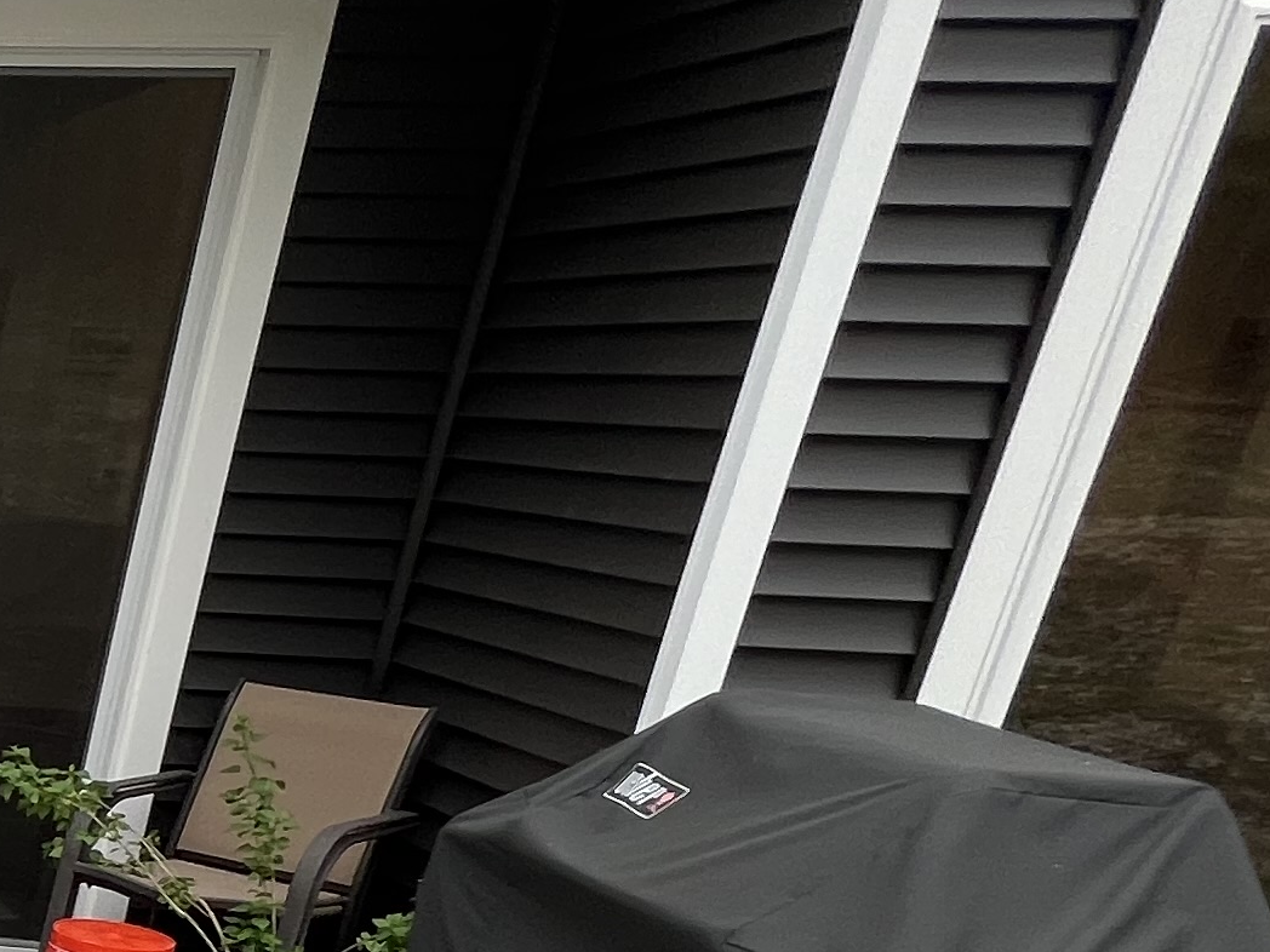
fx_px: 1834
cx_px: -966
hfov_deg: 22.9
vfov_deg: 26.8
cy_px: 1040
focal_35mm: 50
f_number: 1.8
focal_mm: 1.57
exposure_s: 1/99
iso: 40
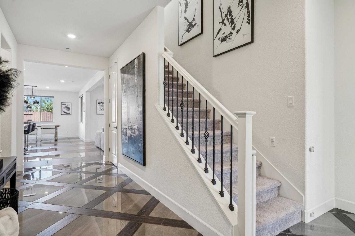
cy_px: 118
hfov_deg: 84.0
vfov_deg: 61.9
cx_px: 178
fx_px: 197
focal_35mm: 20
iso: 400
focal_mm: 20
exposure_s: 1/15
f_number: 8
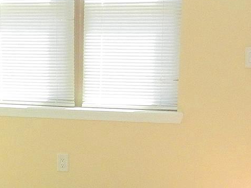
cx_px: 24
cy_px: 205
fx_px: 942
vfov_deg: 11.2
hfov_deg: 15.0
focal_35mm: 130
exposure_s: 1/188
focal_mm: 5.4
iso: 230
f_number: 3.5
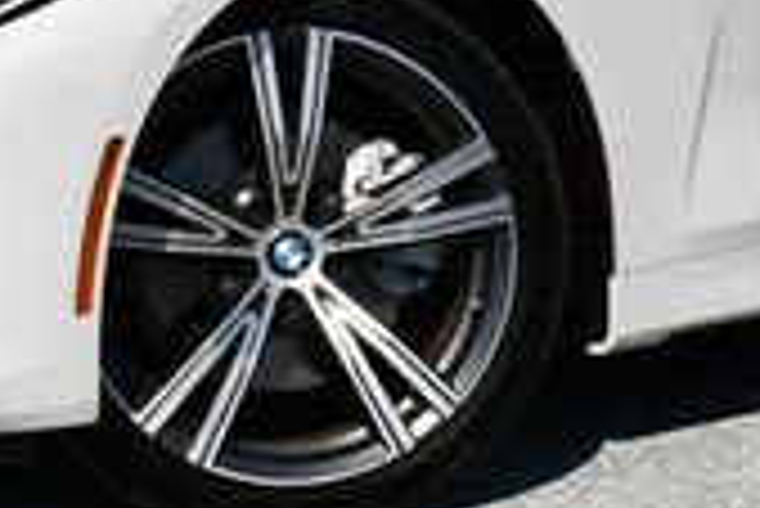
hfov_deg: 12.3
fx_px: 3528
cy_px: -261
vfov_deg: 8.1
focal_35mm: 167
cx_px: 490
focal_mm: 22
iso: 100
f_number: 10
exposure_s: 1/400
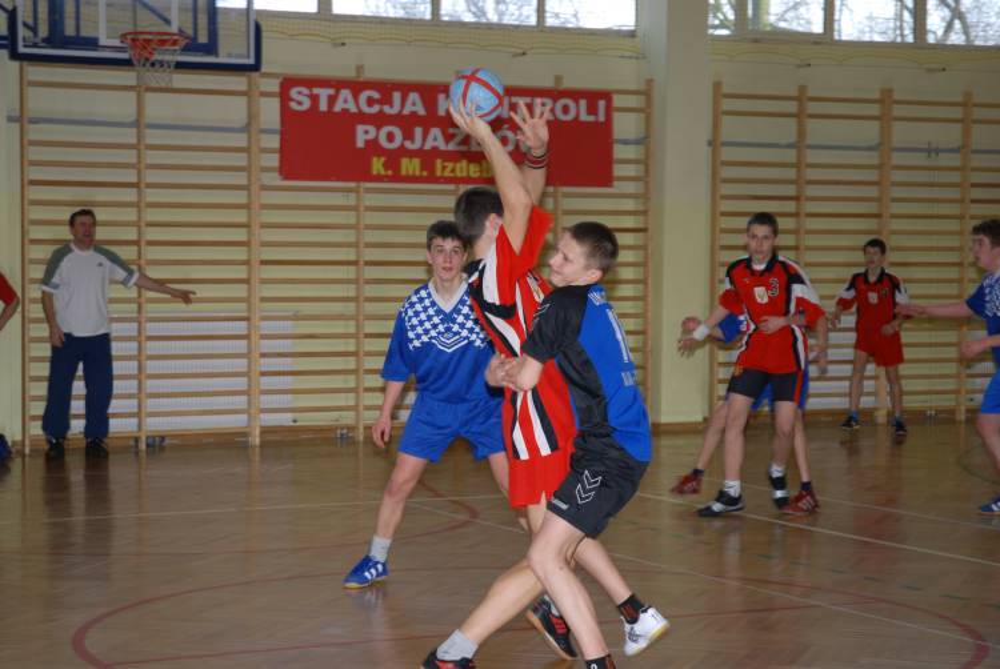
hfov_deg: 24.6
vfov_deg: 16.6
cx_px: 500
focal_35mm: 82
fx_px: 2294
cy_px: 334
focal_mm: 55
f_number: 5.6
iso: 200
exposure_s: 1/80
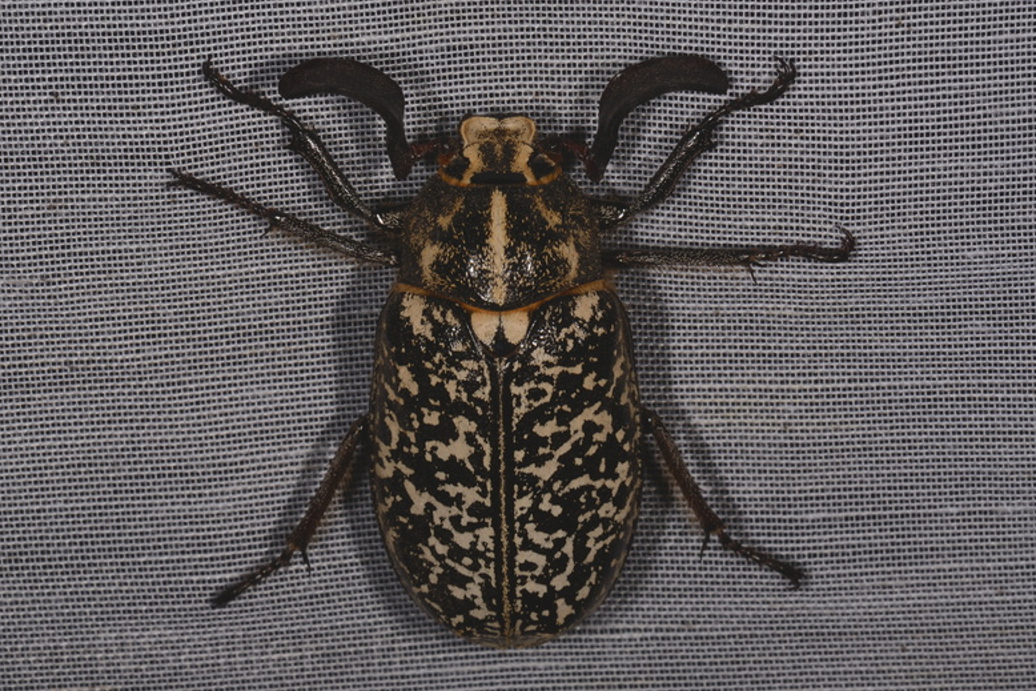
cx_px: 522
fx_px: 3727
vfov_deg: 10.6
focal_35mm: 130
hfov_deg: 15.8
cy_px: 345
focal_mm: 85
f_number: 25
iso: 100
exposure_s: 1/60
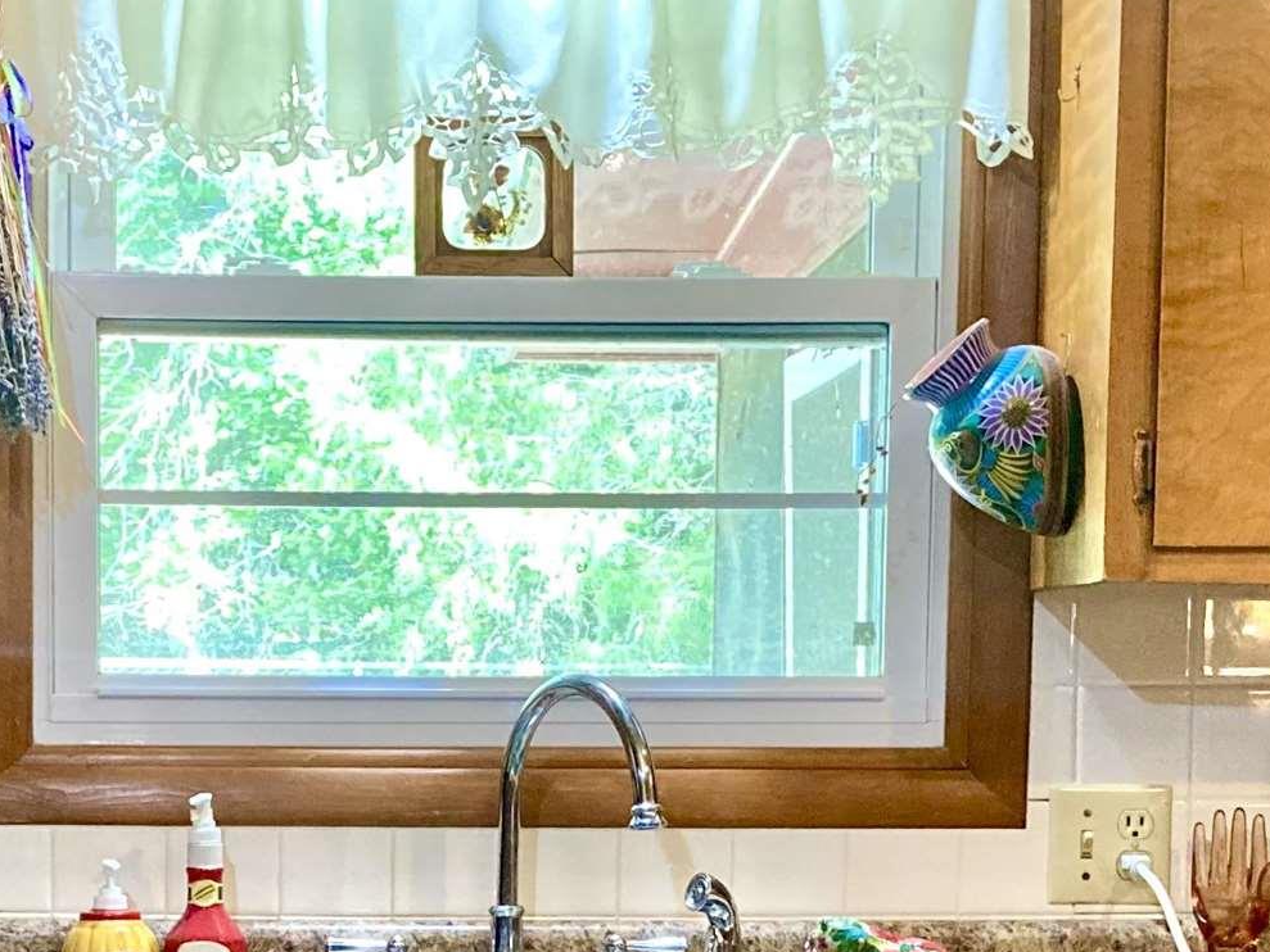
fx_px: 3192
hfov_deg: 22.4
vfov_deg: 16.6
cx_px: 426
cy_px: 934
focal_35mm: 87
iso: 320
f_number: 1.8
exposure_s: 1/60
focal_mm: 3.99
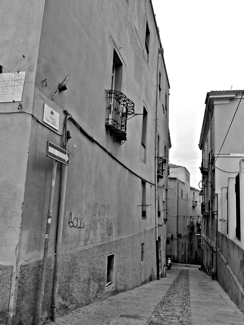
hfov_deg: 54.9
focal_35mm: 25
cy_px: 162
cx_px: 122
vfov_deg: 69.4
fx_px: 235
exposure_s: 1/640
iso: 160
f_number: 4
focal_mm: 4.5
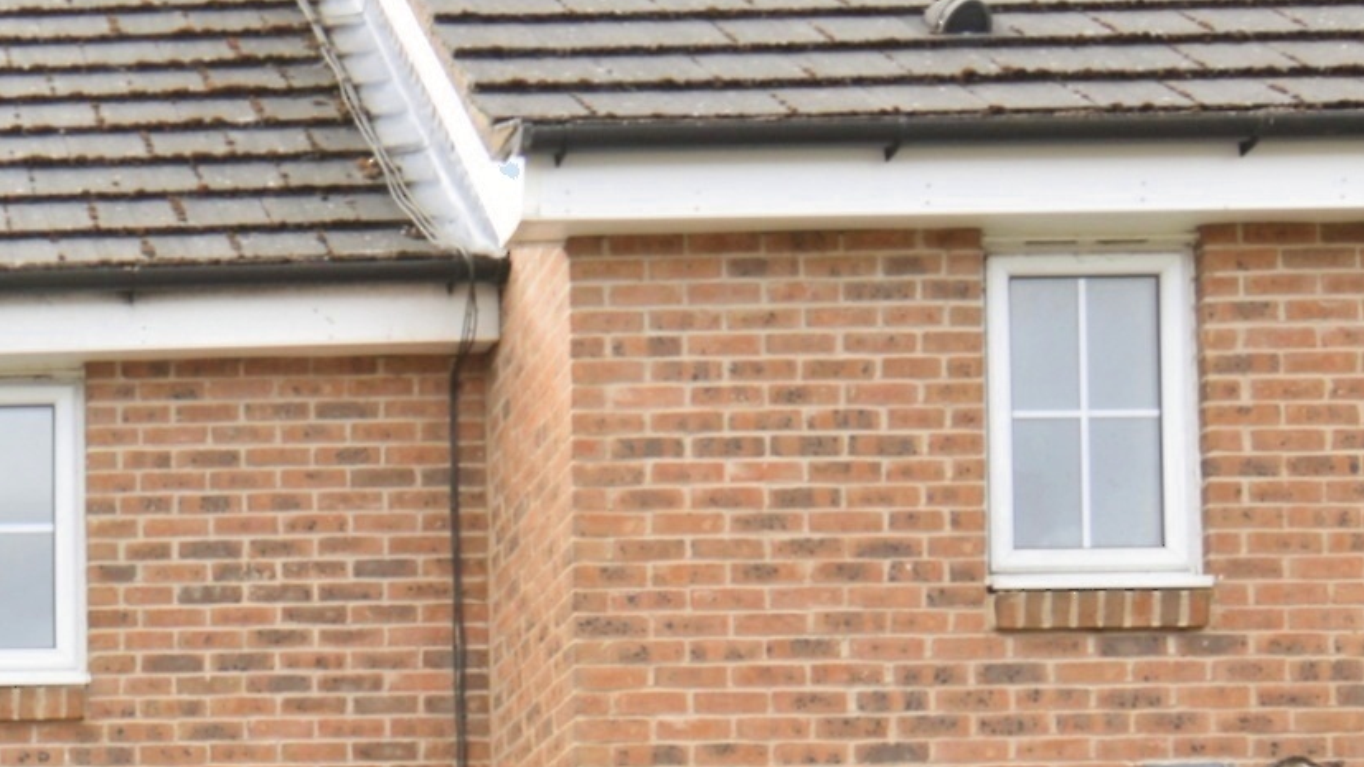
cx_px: -317
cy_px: 1249
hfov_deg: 24.9
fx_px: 2747
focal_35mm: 76
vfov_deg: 14.5
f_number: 5.6
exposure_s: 1/125
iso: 100
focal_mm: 13
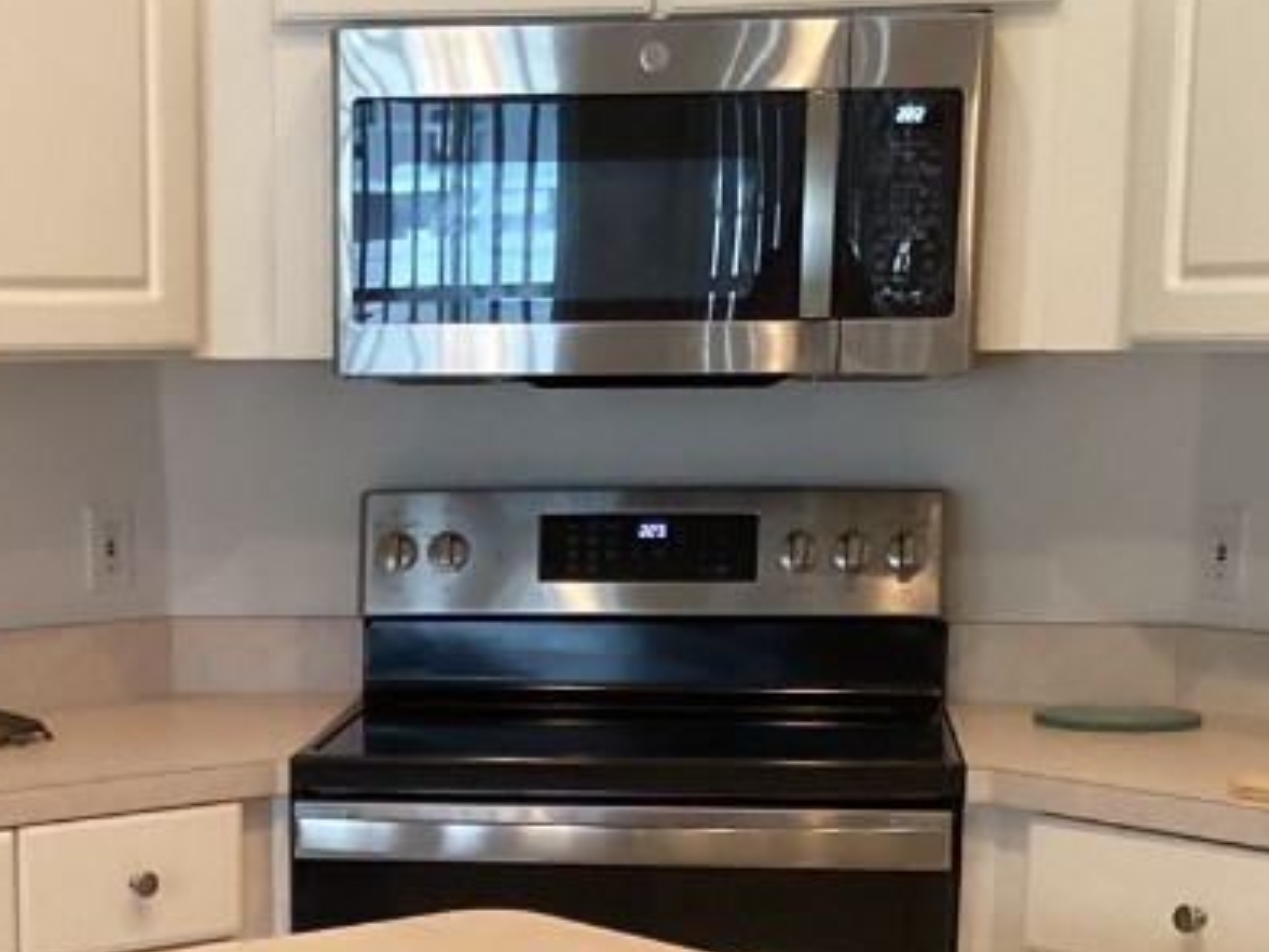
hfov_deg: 23.8
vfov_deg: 17.7
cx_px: 269
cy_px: 965
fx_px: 2969
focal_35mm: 81
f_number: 2.4
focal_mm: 3.3
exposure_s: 1/60
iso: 320
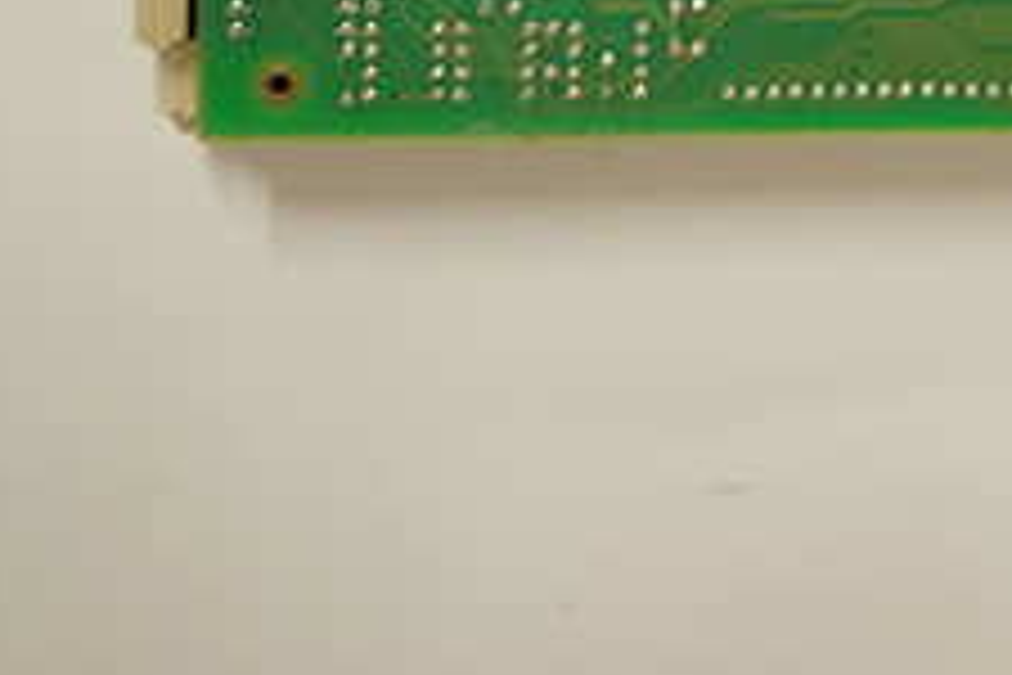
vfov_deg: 12.7
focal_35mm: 85
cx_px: 1178
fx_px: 2389
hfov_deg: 22.3
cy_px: -909
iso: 1703
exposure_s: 1/60
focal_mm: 5.52
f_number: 1.9
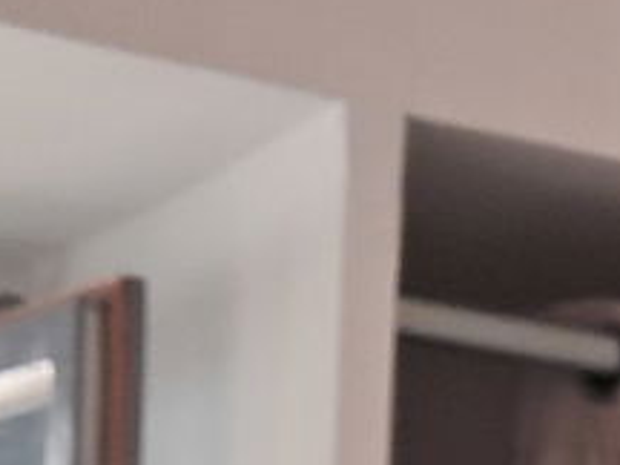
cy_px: 1705
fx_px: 3582
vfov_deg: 6.4
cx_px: 1030
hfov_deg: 9.5
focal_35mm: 200
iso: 50
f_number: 1.8
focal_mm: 4
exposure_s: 1/60
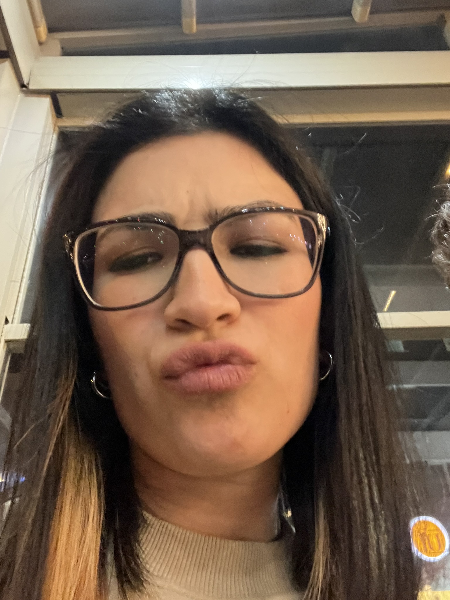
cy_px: 300
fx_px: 520
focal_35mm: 30
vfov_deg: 60.0
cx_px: 225
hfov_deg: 46.8
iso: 1000
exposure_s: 1/17
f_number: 2.2
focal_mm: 2.71
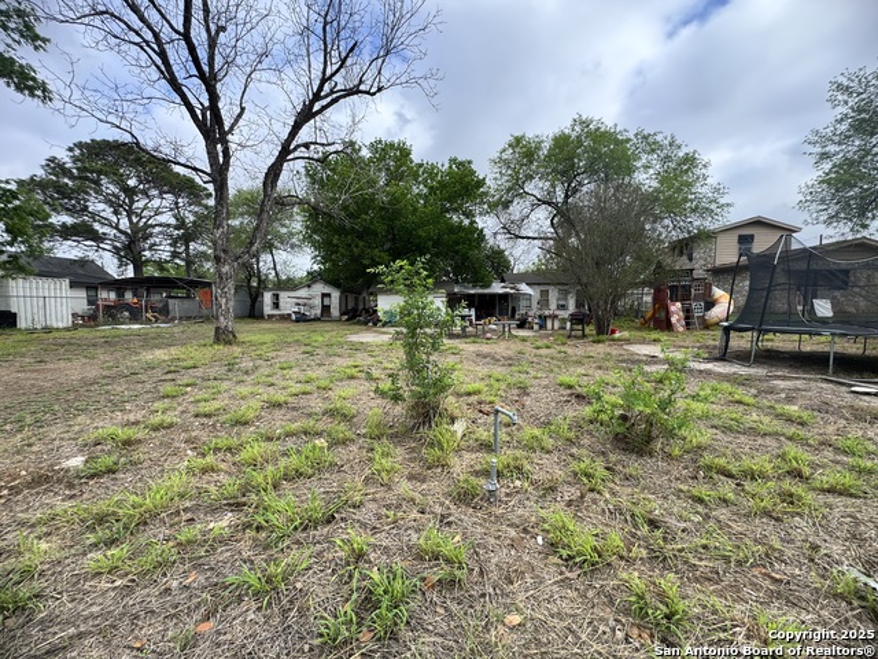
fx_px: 355
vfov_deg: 85.7
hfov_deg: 102.1
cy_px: 330
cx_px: 439
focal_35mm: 14
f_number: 2.2
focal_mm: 2.22
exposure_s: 1/403
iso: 40
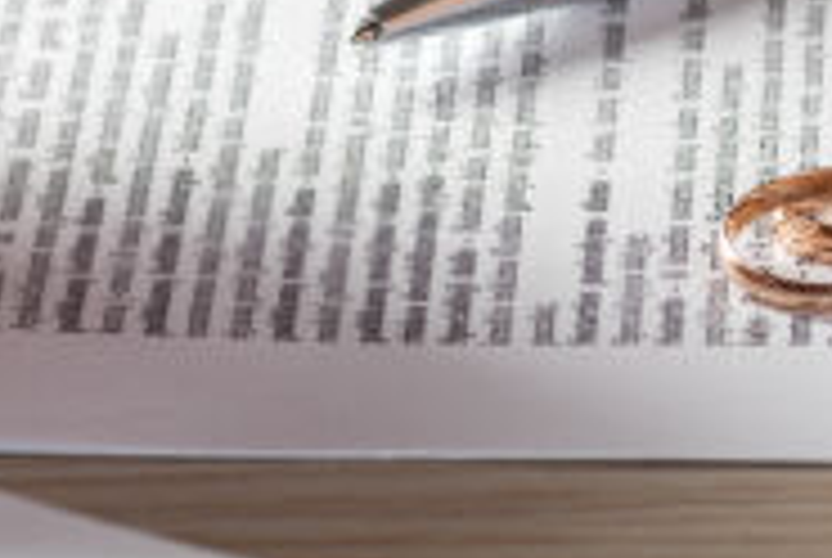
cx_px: 715
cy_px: -198
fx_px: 10509
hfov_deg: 4.5
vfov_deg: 3.0
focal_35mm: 454
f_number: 8
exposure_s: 1/60
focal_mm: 105
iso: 100
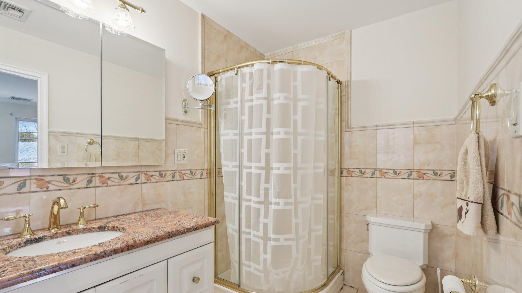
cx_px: 259
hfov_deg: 94.2
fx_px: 243
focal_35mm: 18
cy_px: 170
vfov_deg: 62.0
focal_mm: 16.5
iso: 400
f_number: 9
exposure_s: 1/8
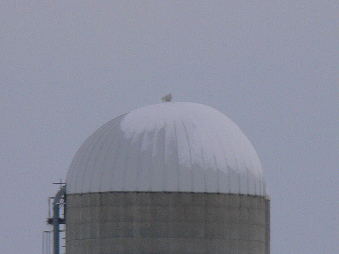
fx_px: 4113
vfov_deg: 3.5
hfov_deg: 4.7
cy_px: 127
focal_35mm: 420
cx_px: 170
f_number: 9
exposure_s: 1/800
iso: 200
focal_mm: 88.8
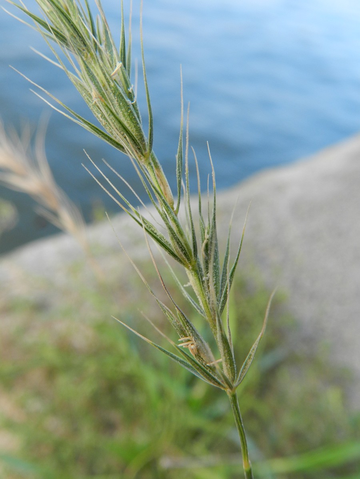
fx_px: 444
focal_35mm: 32
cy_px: 240
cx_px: 180
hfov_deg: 44.2
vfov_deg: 56.8
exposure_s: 1/160
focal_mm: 5.6
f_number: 3.7
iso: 160
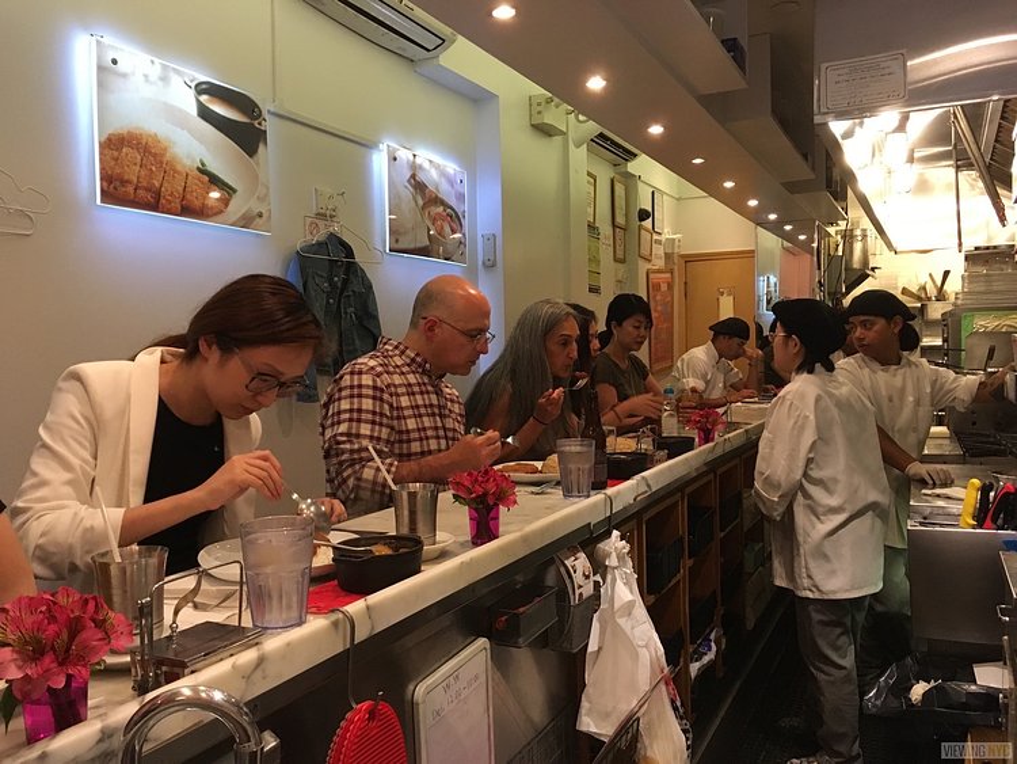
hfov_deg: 61.6
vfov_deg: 48.3
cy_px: 382
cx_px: 508
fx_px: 852
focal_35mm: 29
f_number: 2.2
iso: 200
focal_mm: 4.15
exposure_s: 1/30
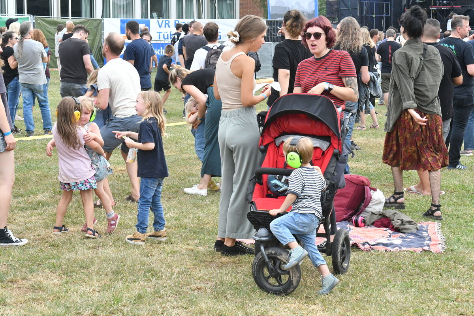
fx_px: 987
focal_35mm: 75
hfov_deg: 27.0
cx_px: 237
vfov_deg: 18.2
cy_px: 158
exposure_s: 1/250
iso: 2000
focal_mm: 50
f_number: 8
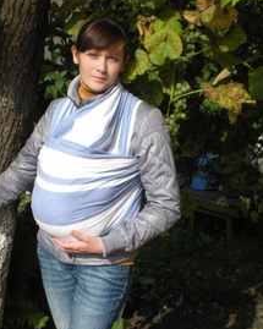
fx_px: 604
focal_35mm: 62
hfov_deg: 24.4
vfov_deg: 30.2
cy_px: 231
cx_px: 83
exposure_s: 1/386
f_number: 4.6
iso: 64
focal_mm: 6.3
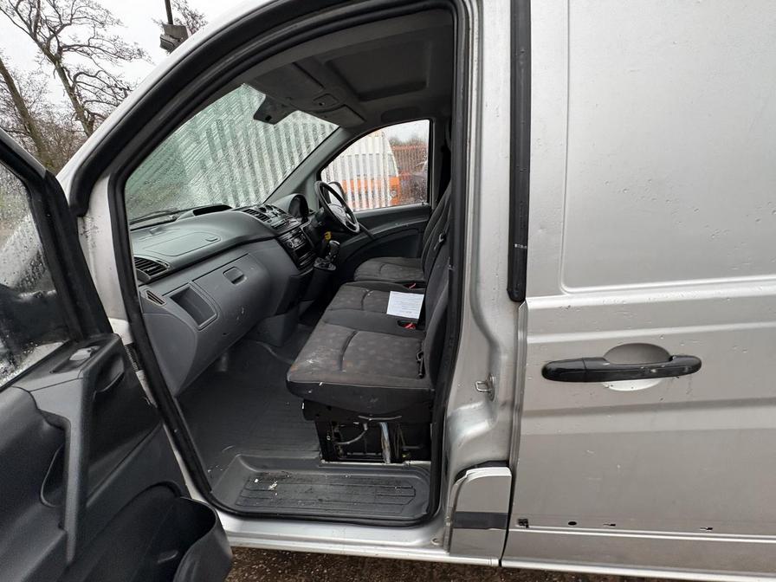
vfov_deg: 85.7
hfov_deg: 102.1
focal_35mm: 14
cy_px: 291
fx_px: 314
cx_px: 388
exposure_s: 1/99
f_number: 2.2
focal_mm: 2.22
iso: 200
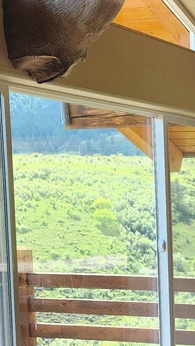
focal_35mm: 93
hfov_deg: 11.6
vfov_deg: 22.4
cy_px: 302
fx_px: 855
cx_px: 398
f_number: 1.8
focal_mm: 6.4
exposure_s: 1/180
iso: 50
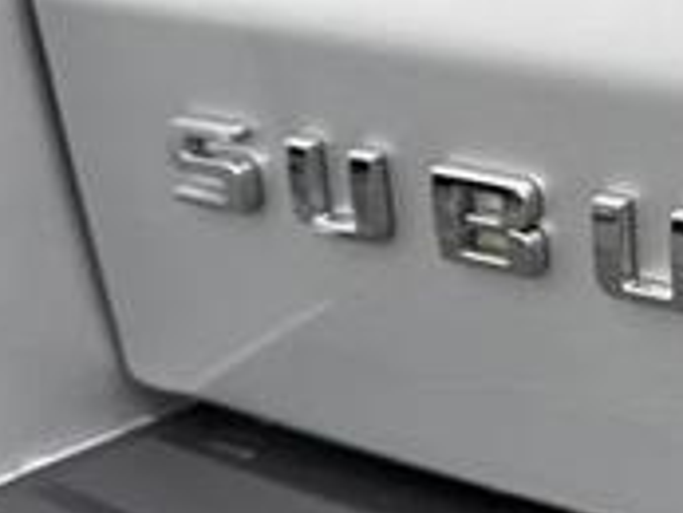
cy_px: 225
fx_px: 1382
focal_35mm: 70
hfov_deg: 24.1
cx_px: 908
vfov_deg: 21.0
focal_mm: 6.76
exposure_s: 1/622
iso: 80
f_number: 1.78
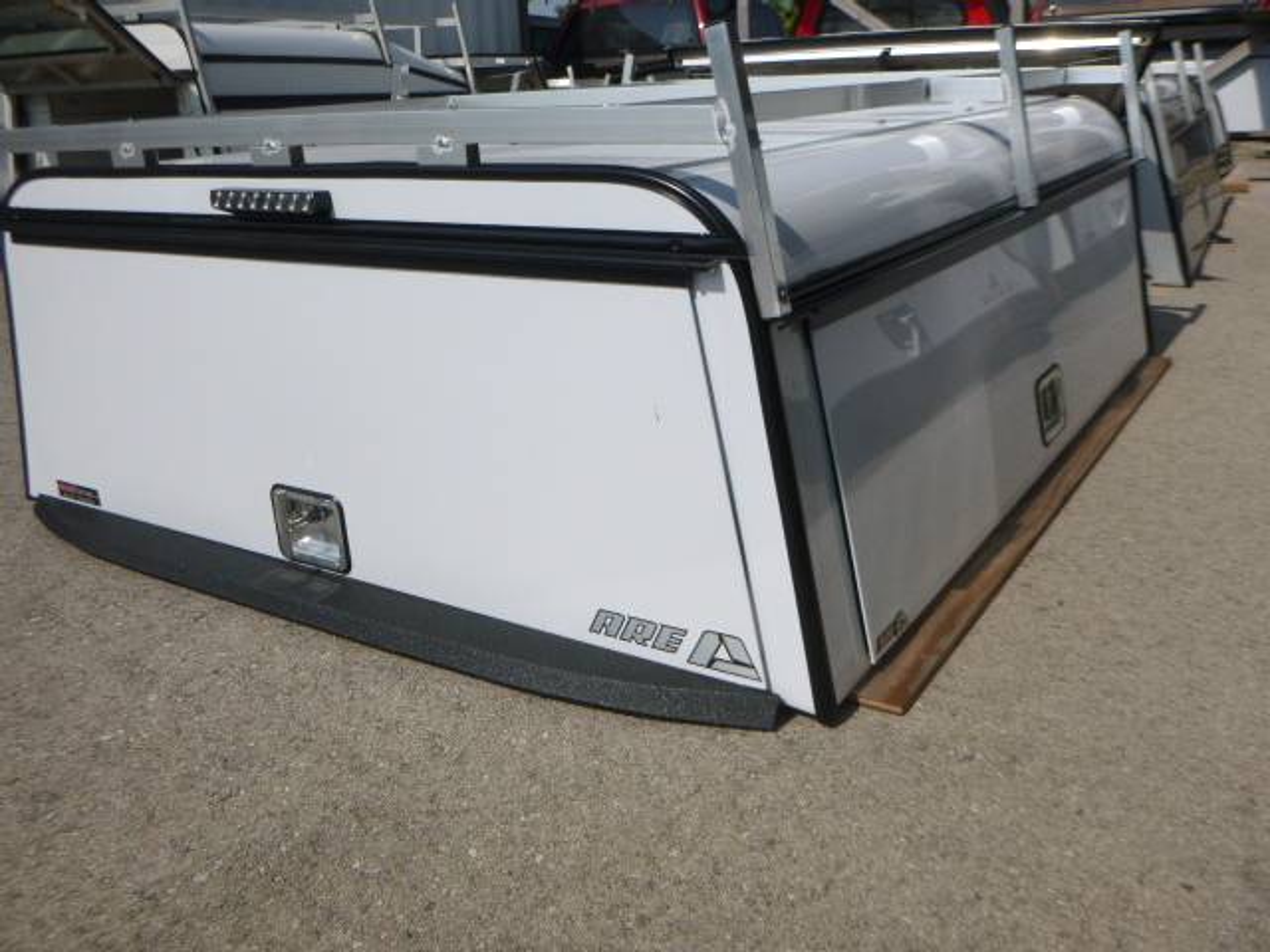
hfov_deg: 58.4
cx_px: 635
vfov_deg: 45.4
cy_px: 476
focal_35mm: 31
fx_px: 1137
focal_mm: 5.5
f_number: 4.2
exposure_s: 1/1000
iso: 100
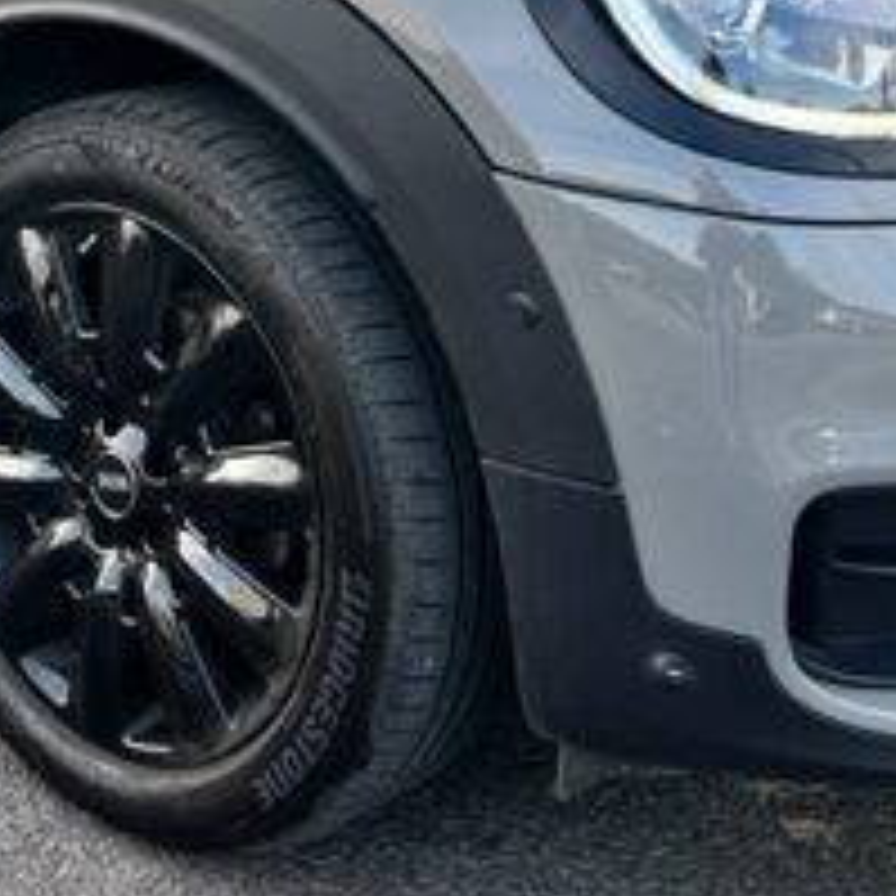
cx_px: 230
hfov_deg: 23.1
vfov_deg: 22.6
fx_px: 2167
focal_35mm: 74
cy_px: 45
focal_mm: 5.7
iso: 50
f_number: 1.5
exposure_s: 1/408
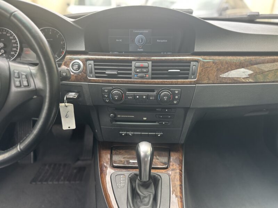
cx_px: 139
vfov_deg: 56.8
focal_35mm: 24
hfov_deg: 71.6
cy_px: 104
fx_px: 193
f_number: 1.78
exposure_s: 1/121
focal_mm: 6.86
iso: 200
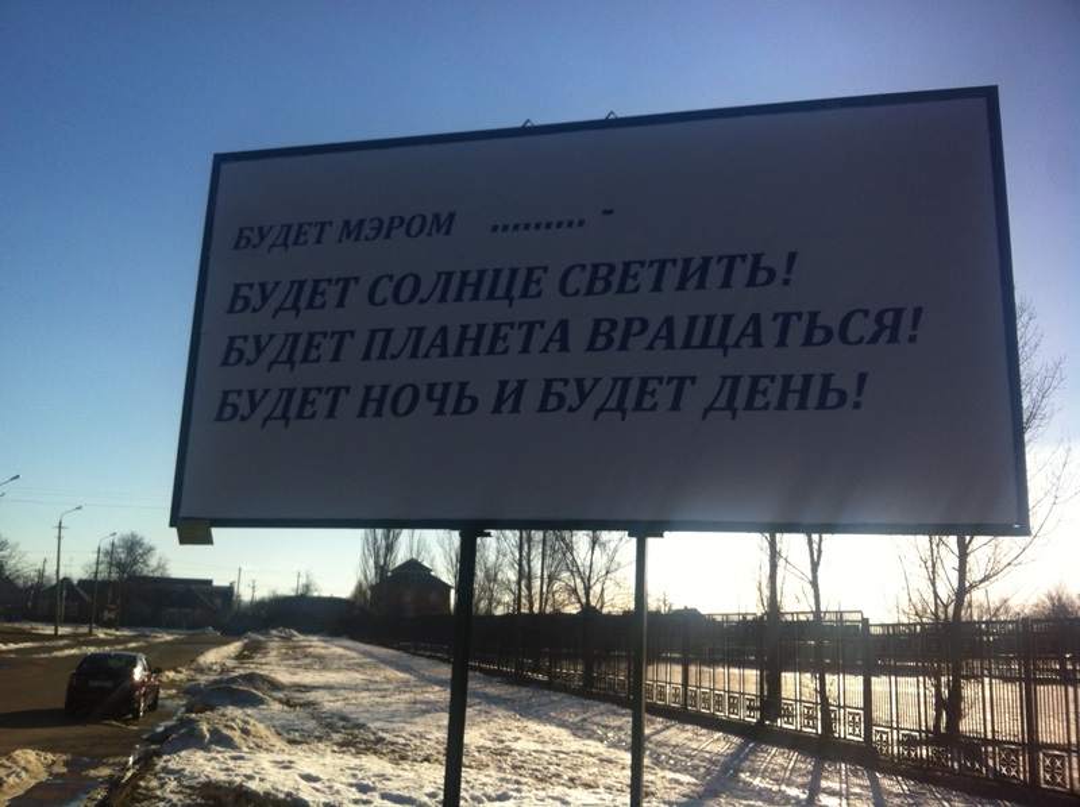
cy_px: 404
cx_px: 540
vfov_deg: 40.6
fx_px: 1091
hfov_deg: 52.7
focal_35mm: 35
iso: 80
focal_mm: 3.85
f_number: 2.8
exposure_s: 1/1774
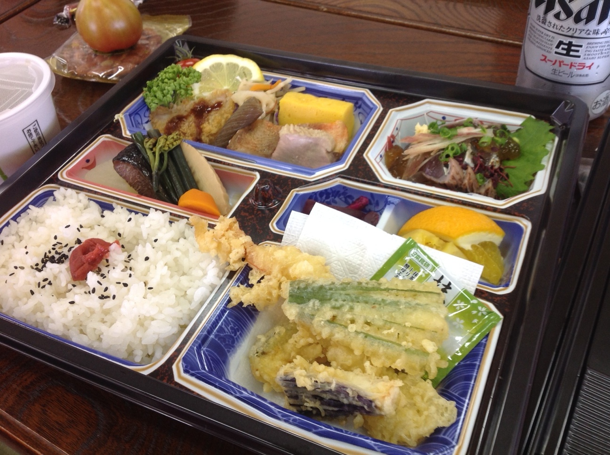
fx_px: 616
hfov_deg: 52.7
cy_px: 228
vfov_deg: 40.6
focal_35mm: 35
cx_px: 305
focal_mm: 4.28
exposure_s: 1/20
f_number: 2.4
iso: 50
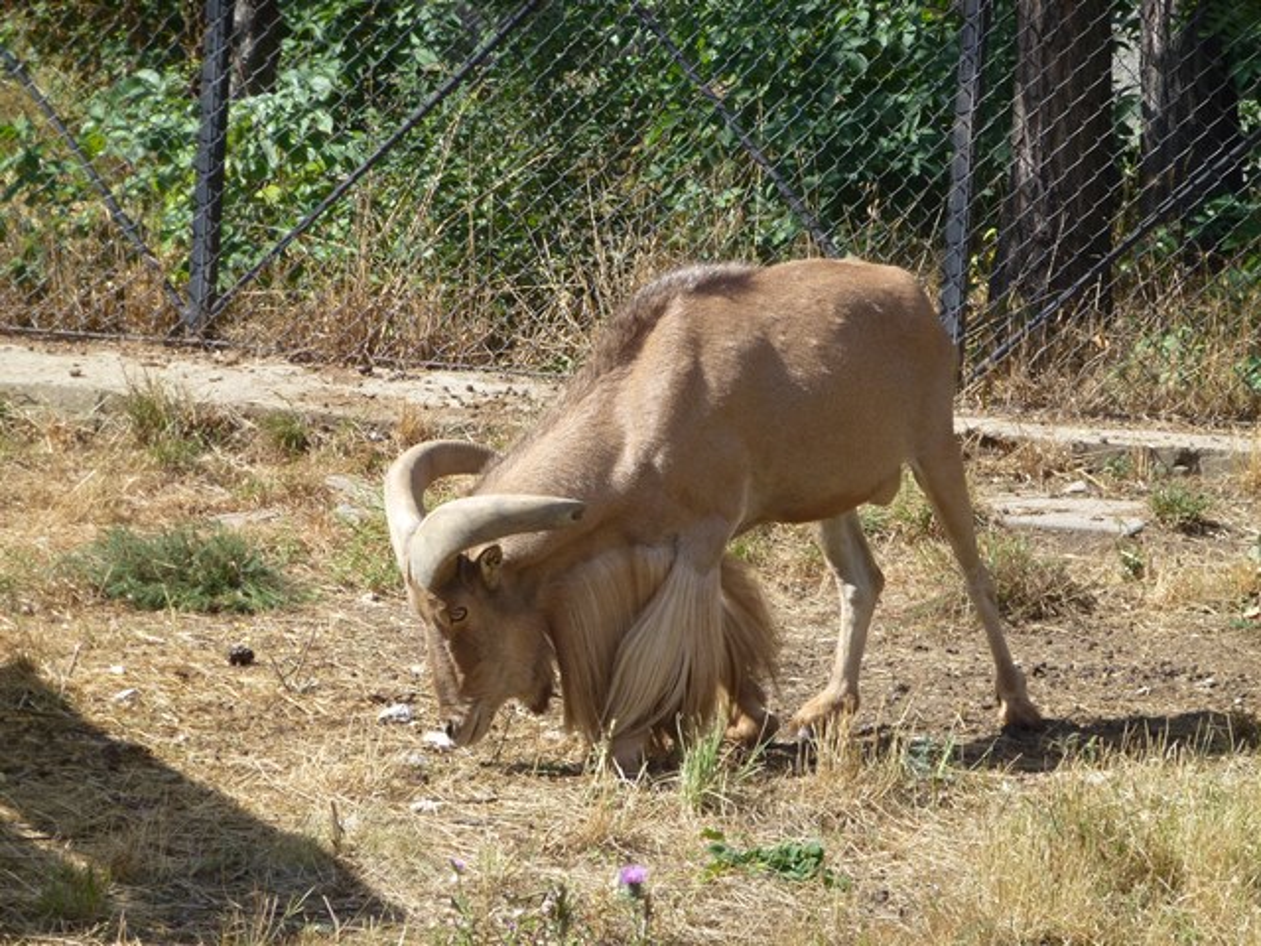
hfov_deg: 10.0
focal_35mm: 197
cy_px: 473
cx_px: 630
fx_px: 7176
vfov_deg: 7.5
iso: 100
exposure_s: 1/250
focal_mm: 35.2
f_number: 5.5
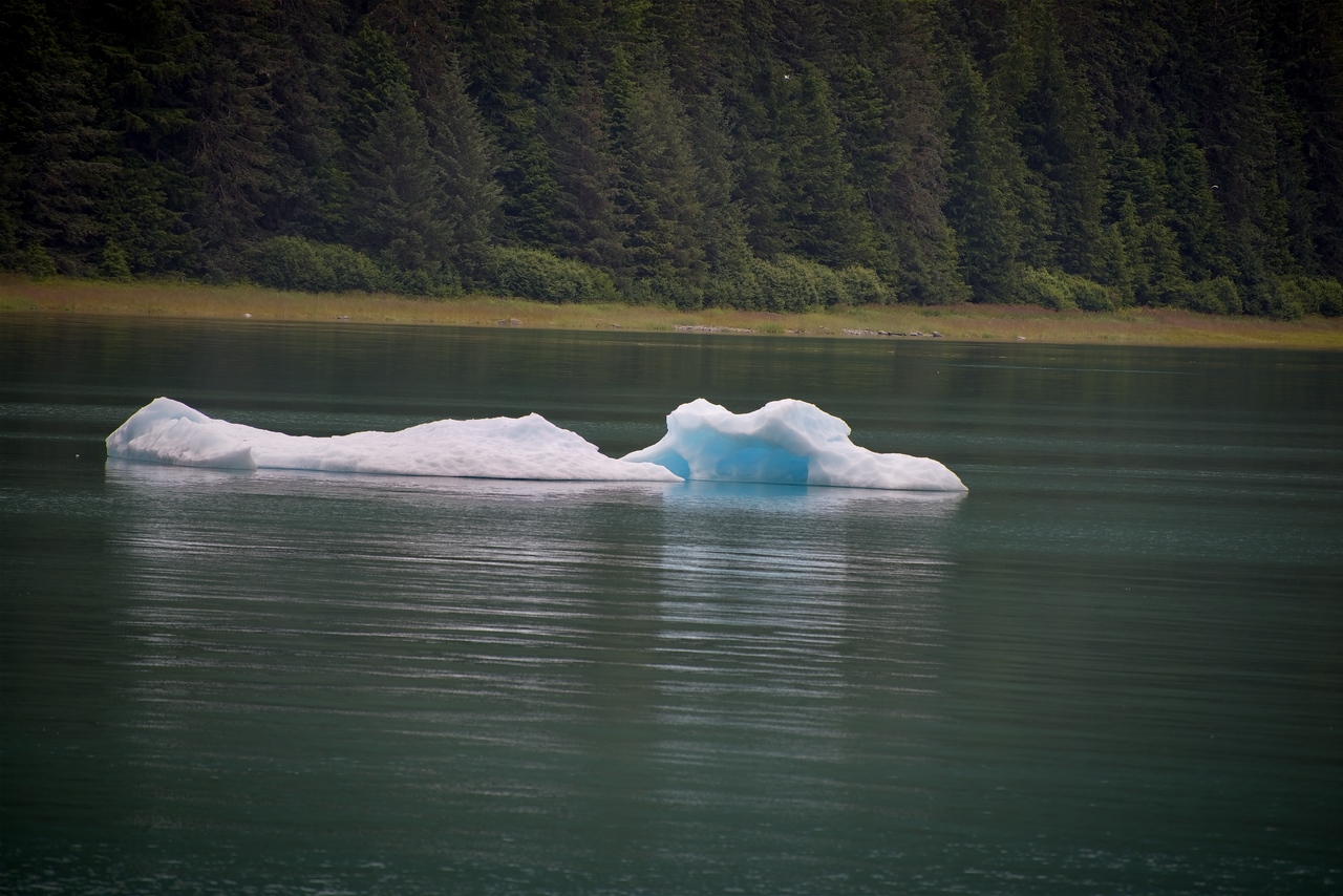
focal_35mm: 300
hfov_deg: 6.9
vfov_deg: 4.6
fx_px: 11193
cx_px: 672
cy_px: 448
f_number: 5.6
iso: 200
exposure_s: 1/640
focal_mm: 300
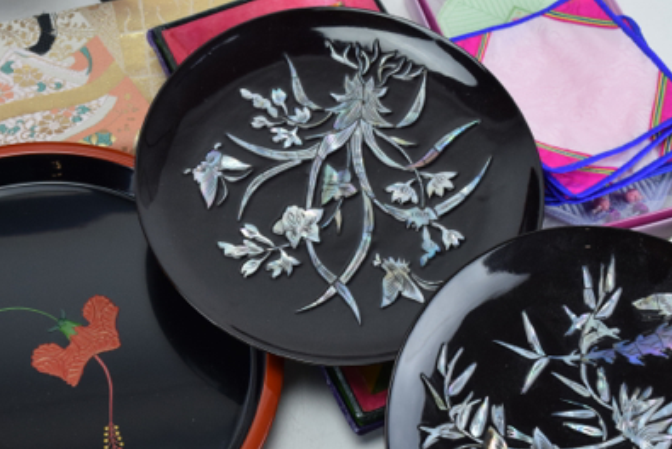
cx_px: 262
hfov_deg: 29.5
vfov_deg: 20.0
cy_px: 315
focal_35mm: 68
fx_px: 1270
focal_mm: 28
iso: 800
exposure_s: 1/125
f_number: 6.3
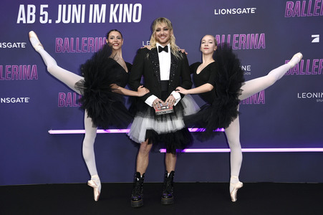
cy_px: 108
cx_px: 162
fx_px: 448
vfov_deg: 27.0
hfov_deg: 39.6
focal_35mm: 50
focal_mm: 50
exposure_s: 1/250
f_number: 5.6
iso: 320
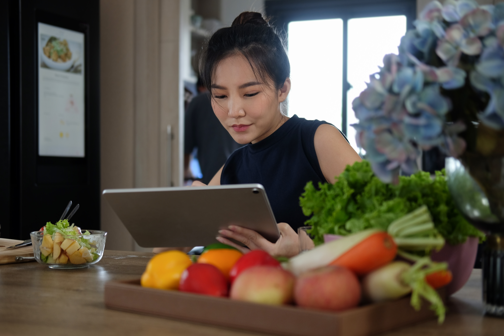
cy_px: 168
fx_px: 742
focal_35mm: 53
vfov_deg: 25.5
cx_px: 252
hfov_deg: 37.5
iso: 320
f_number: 2
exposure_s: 1/105
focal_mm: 35
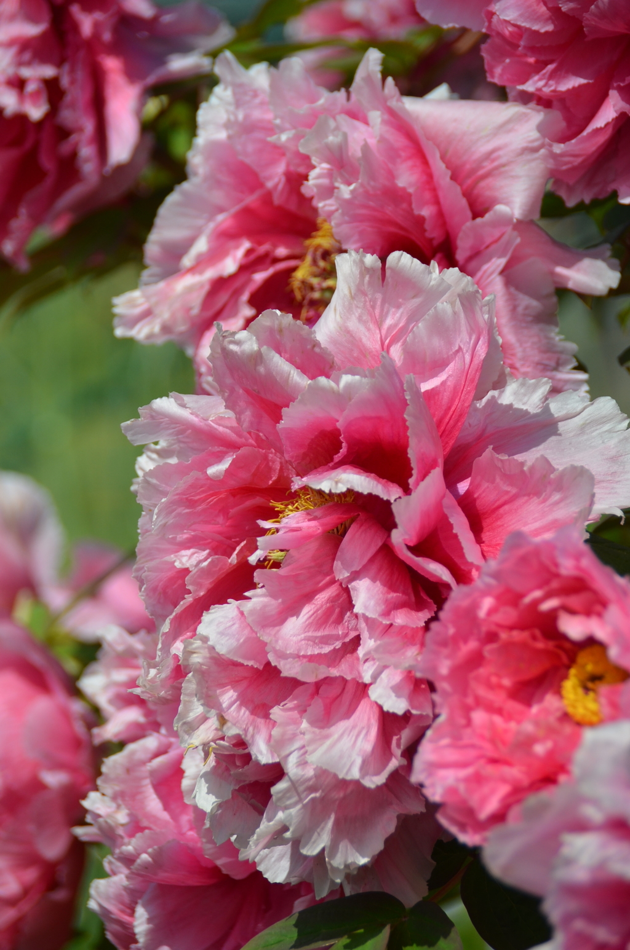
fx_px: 9887
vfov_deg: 5.5
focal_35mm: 375
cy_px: 475
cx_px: 315
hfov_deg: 3.6
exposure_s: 1/2000
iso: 280
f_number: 6.3
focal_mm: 250
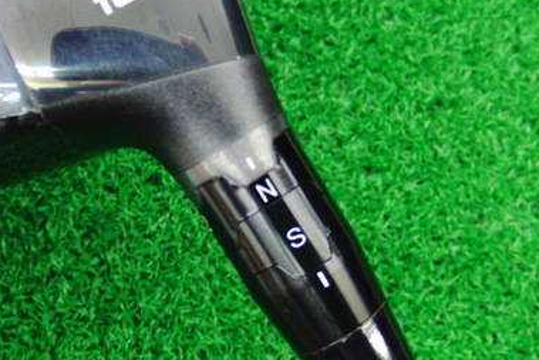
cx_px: 191
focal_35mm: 65
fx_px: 974
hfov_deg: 30.8
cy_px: 189
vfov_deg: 20.9
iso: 400
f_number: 3.6
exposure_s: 1/20
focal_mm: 6.42
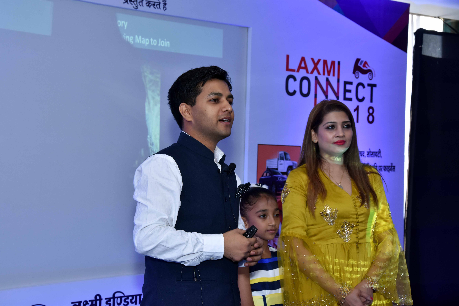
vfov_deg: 21.6
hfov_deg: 31.9
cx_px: 230
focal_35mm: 63
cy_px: 153
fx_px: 803
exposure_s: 1/100
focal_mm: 42
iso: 800
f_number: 6.3
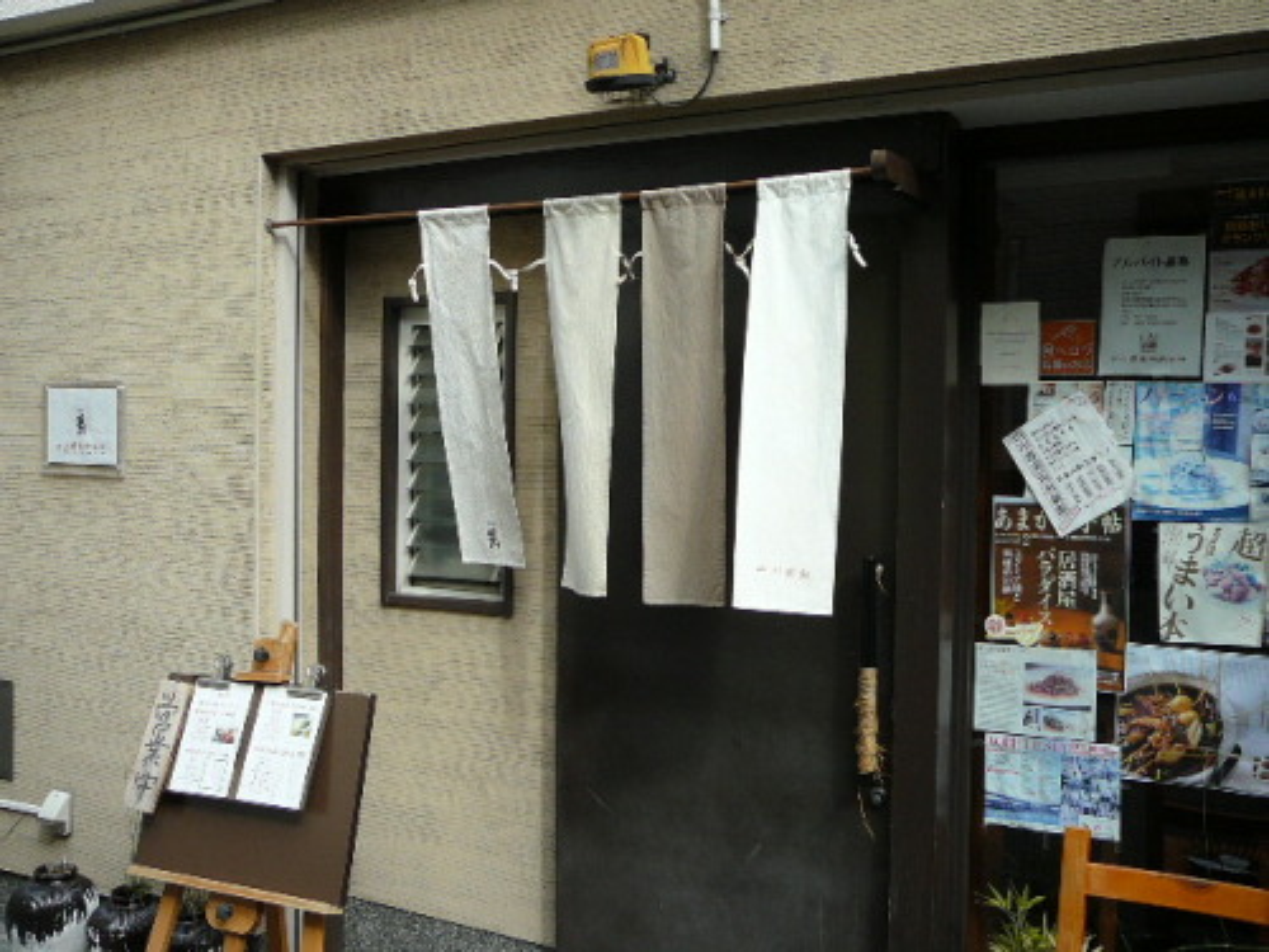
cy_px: 476
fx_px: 1283
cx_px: 634
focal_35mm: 35
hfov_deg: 52.6
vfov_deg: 40.7
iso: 80
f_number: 2.8
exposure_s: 1/250
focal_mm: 5.2
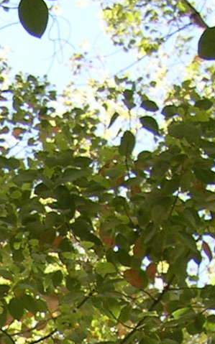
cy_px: 745
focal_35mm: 191
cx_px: -204
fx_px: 1792
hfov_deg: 6.7
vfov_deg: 10.0
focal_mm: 8
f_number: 2.8
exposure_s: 1/215
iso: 100
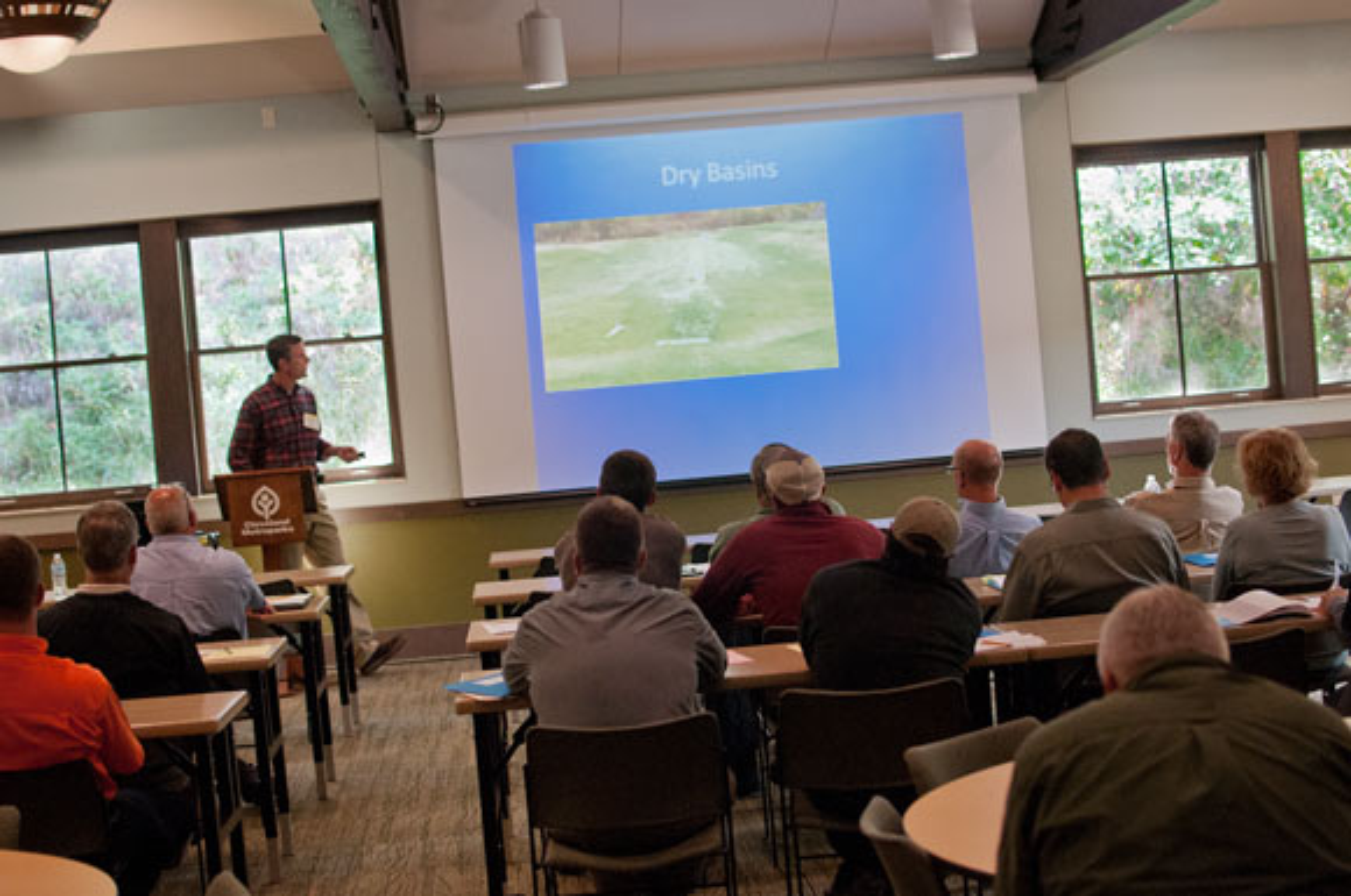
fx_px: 1967
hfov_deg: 37.9
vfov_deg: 25.7
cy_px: 448
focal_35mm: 52
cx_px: 676
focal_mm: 35
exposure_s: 1/160
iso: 1100
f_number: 2.2
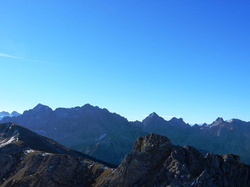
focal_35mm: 38
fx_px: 274
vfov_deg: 37.7
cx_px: 125
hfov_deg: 49.0
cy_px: 94
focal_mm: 6.9
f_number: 4
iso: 160
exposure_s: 1/1250
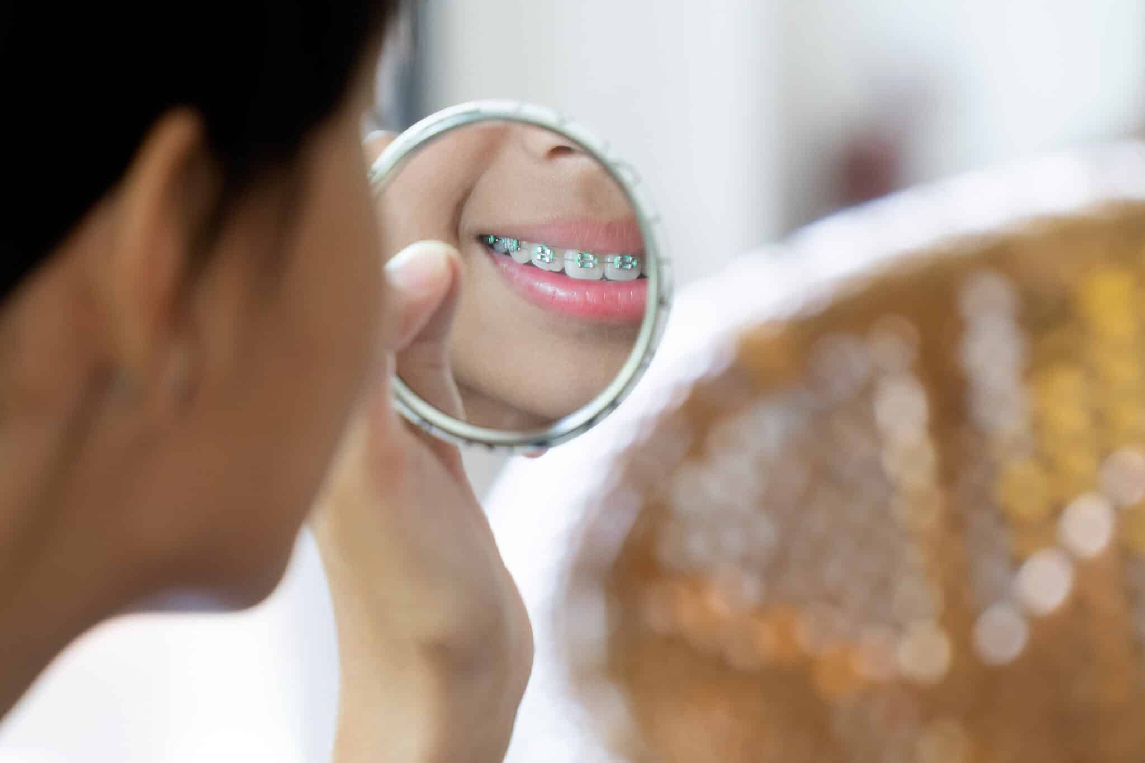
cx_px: 572
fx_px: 4993
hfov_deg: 13.1
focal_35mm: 157
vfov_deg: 8.7
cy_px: 382
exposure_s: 1/10
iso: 200
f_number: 4
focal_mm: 105
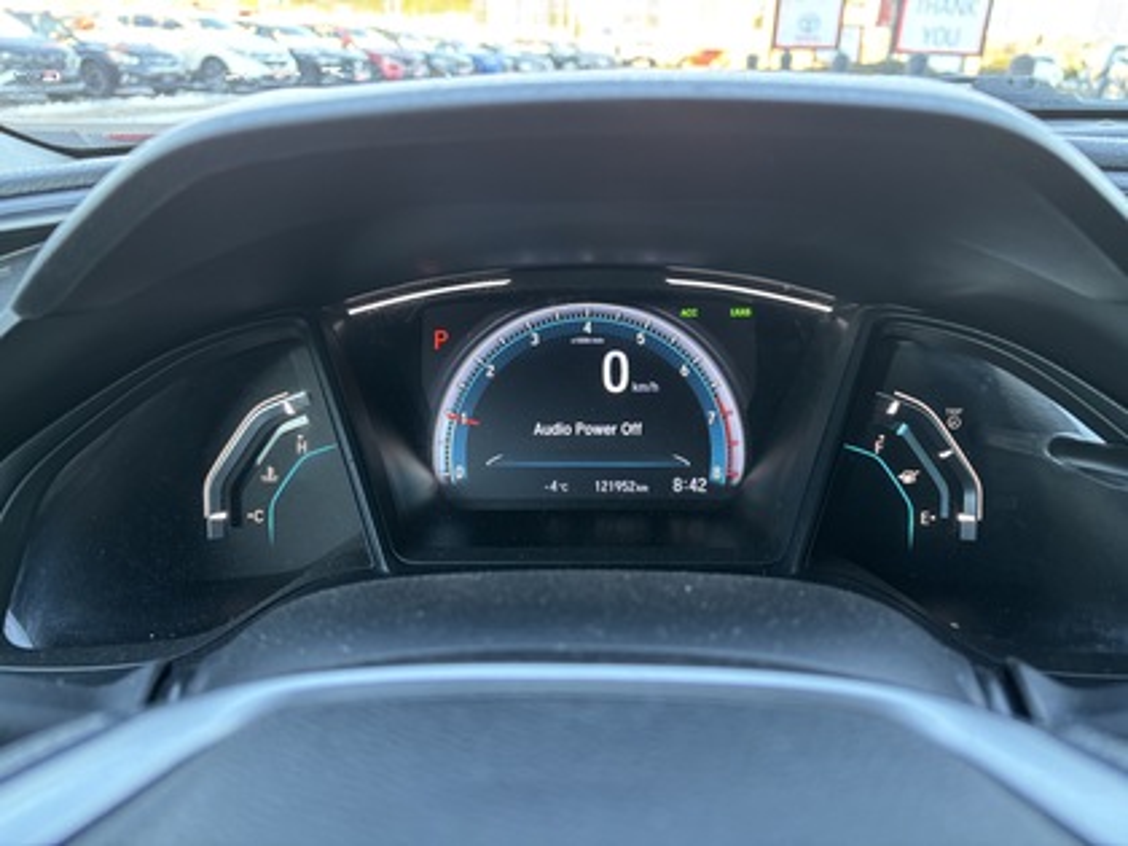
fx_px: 847
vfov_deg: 53.1
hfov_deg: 67.3
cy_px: 423
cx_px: 564
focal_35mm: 26
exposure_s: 1/60
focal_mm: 5.96
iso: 200
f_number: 1.6
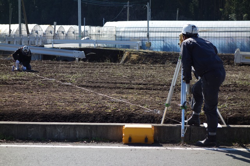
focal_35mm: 100
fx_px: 694
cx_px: 125
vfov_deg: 13.7
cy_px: 83
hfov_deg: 20.4
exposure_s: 1/400
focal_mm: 37.1
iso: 125
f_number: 5.6
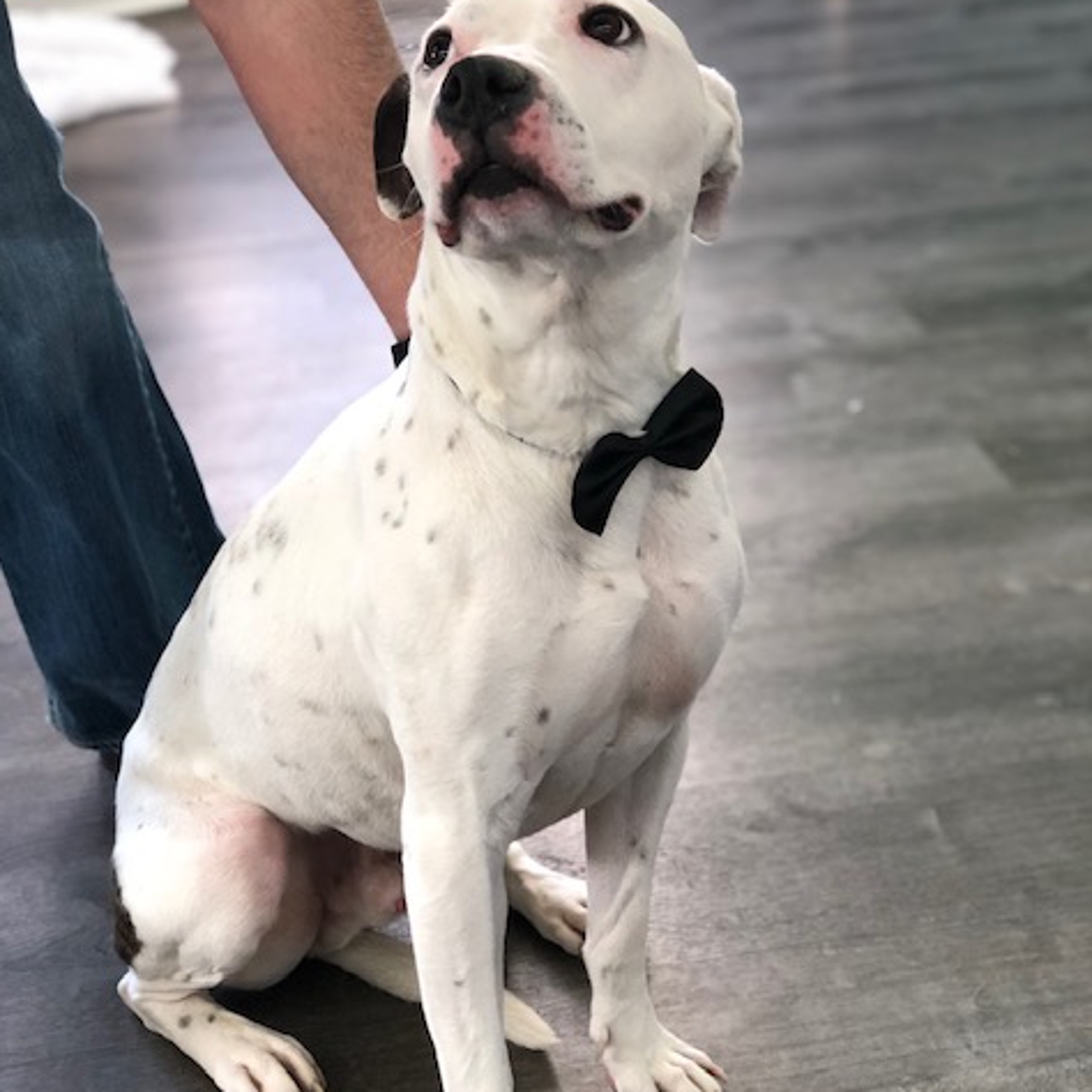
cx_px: 544
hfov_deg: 25.4
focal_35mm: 68
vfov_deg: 25.3
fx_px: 2427
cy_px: 412
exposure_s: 1/30
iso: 64
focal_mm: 6.6
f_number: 2.8
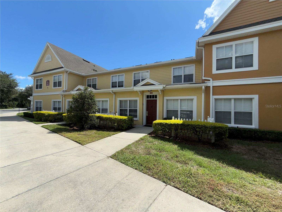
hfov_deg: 102.1
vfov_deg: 85.7
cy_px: 106
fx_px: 114
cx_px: 141
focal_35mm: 14
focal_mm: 2.22
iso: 16
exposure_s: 1/1368
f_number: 2.2
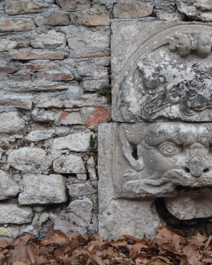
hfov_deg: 26.1
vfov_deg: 33.6
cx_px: 197
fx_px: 439
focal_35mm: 56
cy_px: 131
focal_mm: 26
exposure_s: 1/80
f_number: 4.5
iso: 400
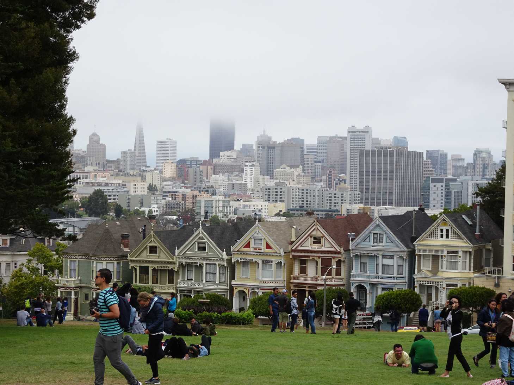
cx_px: 257
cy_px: 192
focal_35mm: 80
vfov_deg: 18.4
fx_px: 1188
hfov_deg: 24.4
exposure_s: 1/500
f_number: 5
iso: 80
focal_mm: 13.69
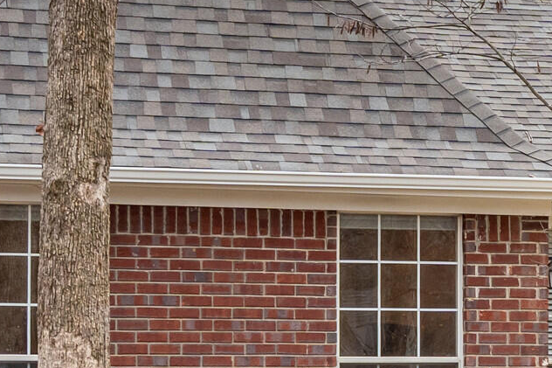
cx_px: 834
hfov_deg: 12.5
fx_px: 2391
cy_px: 246
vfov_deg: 8.8
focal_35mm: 156
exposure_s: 1/125
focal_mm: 34
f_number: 9
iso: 1000
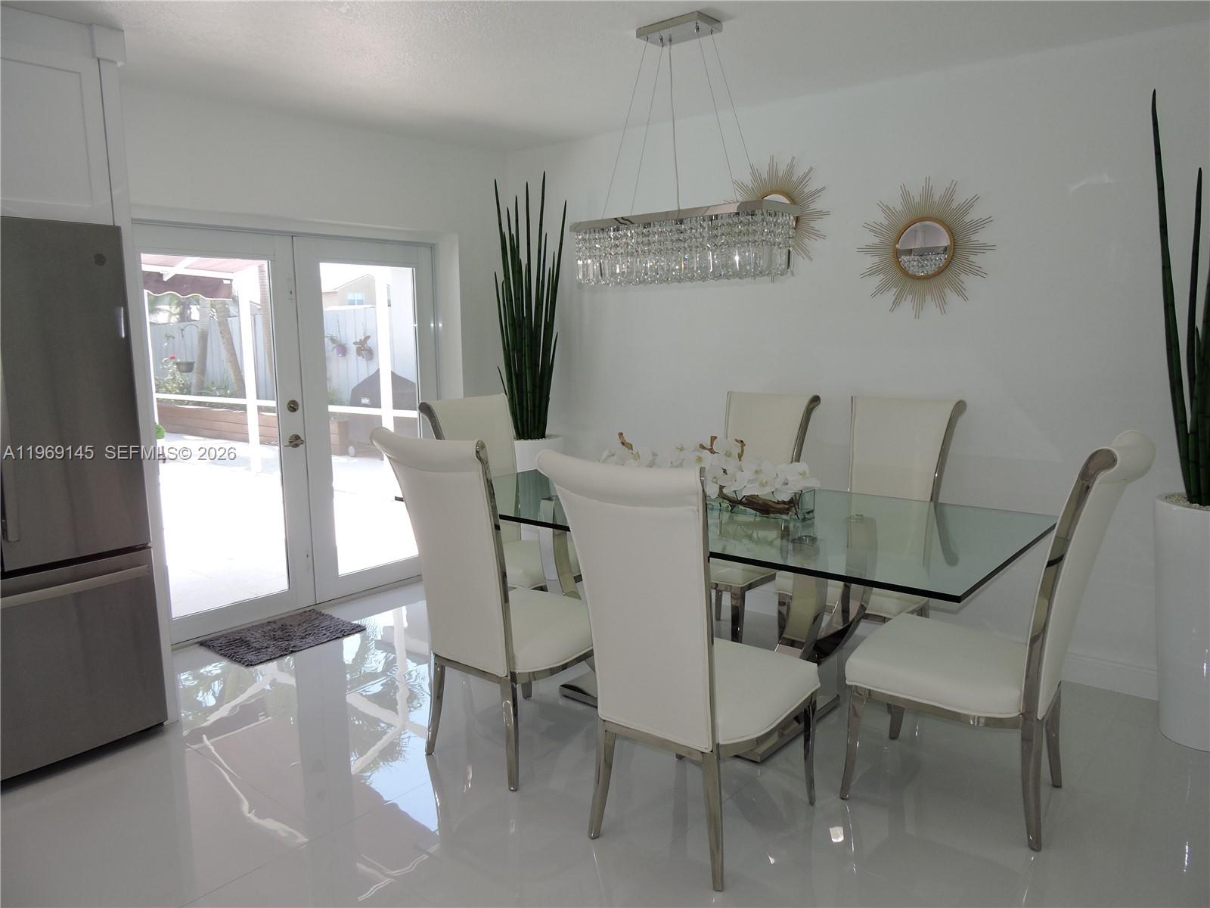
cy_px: 454
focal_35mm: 24
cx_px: 605
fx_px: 839
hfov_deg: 71.6
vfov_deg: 56.8
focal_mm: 4.3
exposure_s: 1/50
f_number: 3.3
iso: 100
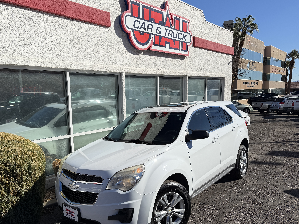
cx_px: 129
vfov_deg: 49.7
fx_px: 242
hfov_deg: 63.2
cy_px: 121
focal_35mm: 28
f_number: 1.78
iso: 80
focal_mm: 6.76
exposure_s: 1/7353
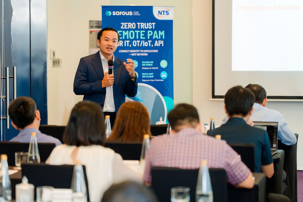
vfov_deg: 10.2
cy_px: 101
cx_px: 152
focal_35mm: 135
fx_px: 1133
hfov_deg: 15.2
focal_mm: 134.6
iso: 2000
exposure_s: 1/160
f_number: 2.8
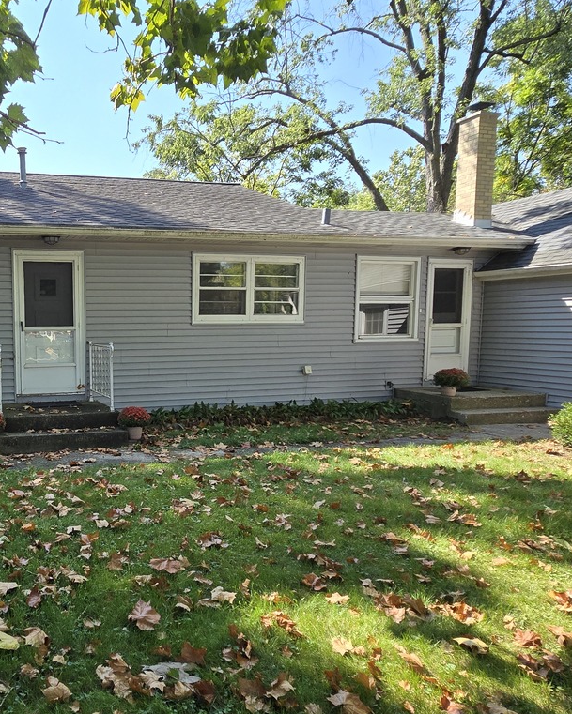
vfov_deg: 70.1
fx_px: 508
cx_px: 86
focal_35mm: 24
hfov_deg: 53.4
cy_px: 387
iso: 50
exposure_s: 1/659
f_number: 2.2
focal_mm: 2.2
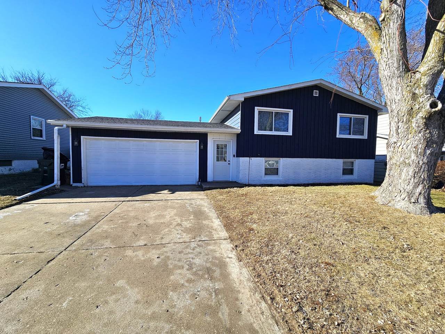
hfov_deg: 106.2
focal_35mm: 13
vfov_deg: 89.9
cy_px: 167
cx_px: 222
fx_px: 167
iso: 50
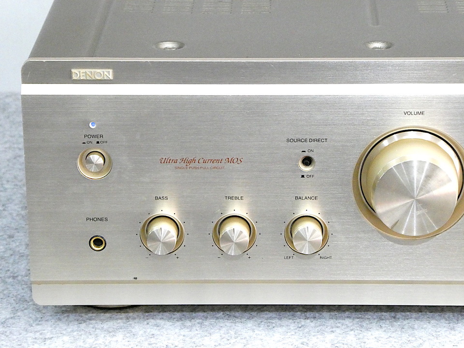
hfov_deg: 14.6
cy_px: 174
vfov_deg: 11.0
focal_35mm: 135
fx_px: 1810
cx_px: 232
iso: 1600
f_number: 5.3
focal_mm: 24.2
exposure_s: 1/60
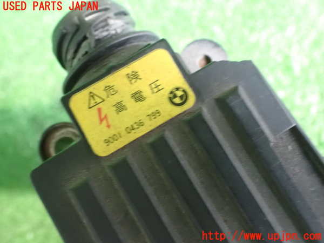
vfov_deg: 46.8
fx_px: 281
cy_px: 122
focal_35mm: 30
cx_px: 162
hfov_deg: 60.0
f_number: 2.3
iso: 1600
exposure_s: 1/20
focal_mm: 5.4
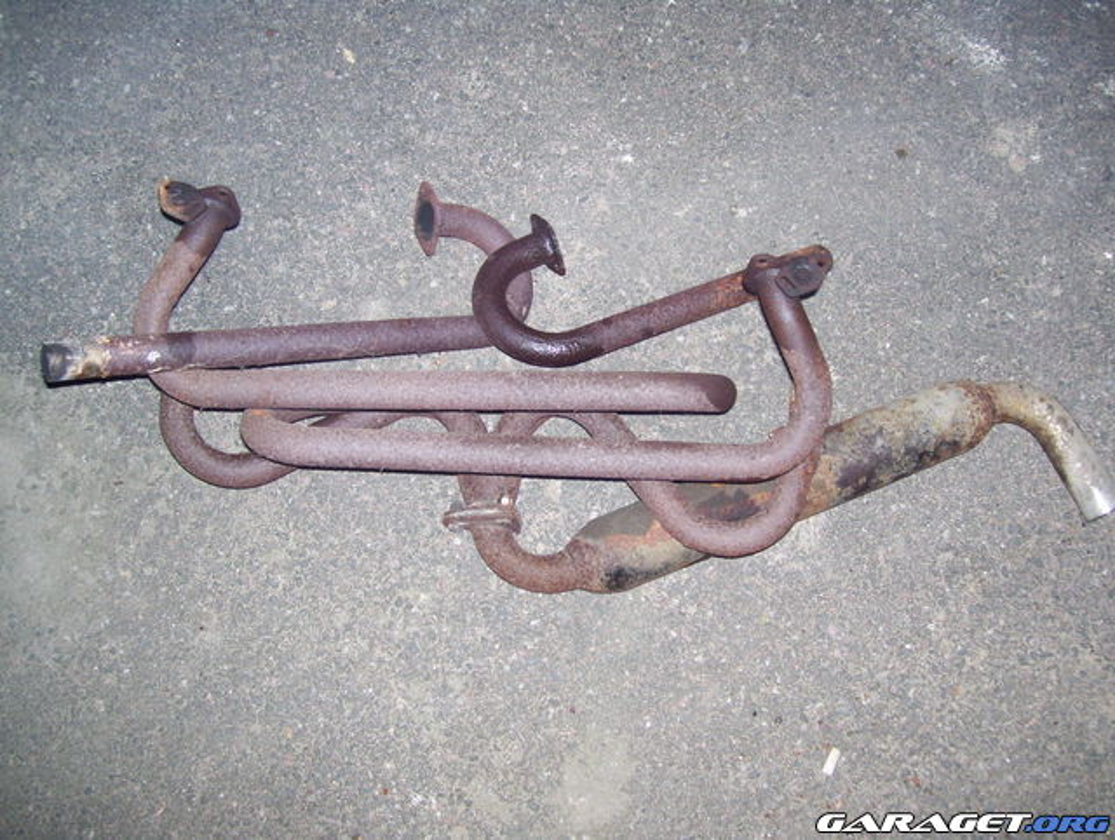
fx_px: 1161
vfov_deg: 39.8
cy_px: 420
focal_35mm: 36
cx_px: 558
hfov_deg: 51.3
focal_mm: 6
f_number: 2.7
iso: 125
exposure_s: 1/60
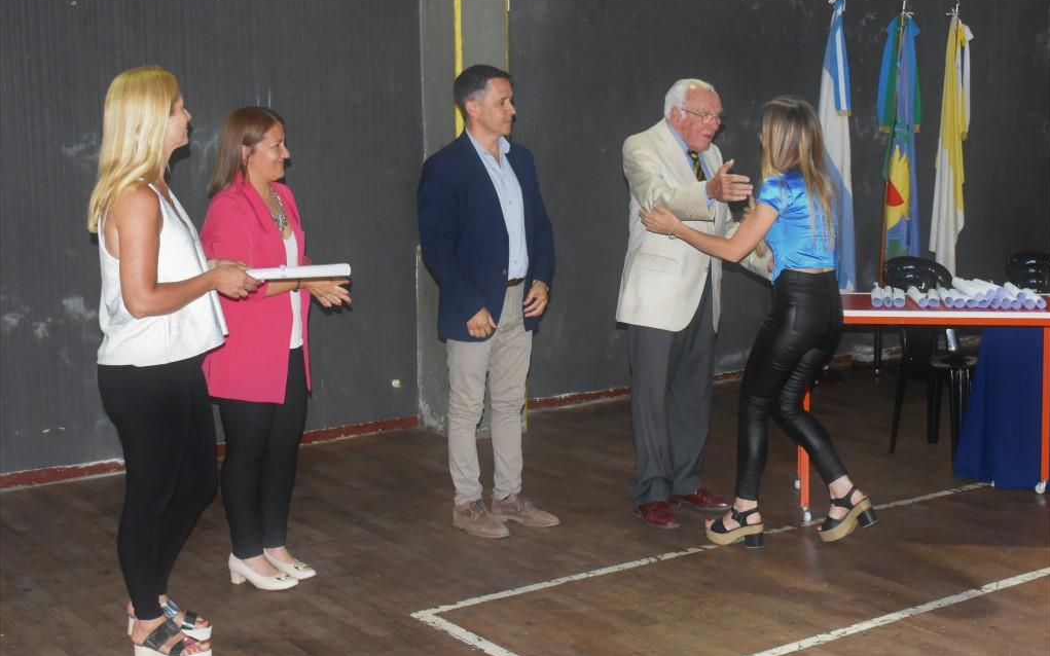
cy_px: 336
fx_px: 1316
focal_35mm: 46
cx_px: 526
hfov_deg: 43.5
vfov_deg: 28.0
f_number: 7.1
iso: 3200
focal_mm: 30
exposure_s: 1/60
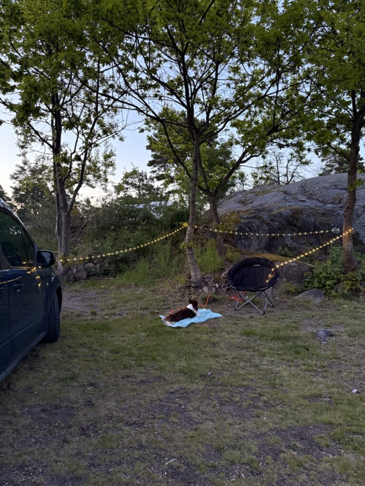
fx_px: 337
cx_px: 182
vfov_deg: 71.6
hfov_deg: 56.8
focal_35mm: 24
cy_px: 243
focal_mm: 6.76
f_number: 1.78
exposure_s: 1/51
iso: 800
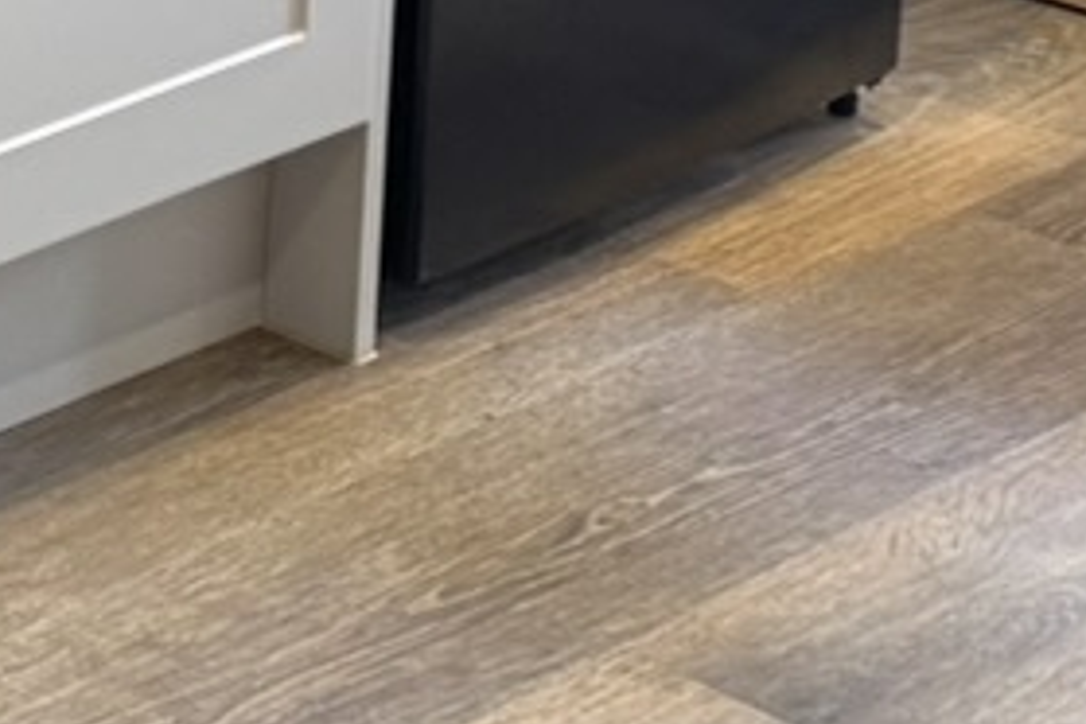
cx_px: -2359
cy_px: -1440
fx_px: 5520
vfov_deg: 6.8
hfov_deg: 8.8
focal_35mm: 183
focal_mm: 6.76
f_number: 1.78
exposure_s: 1/50
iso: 160
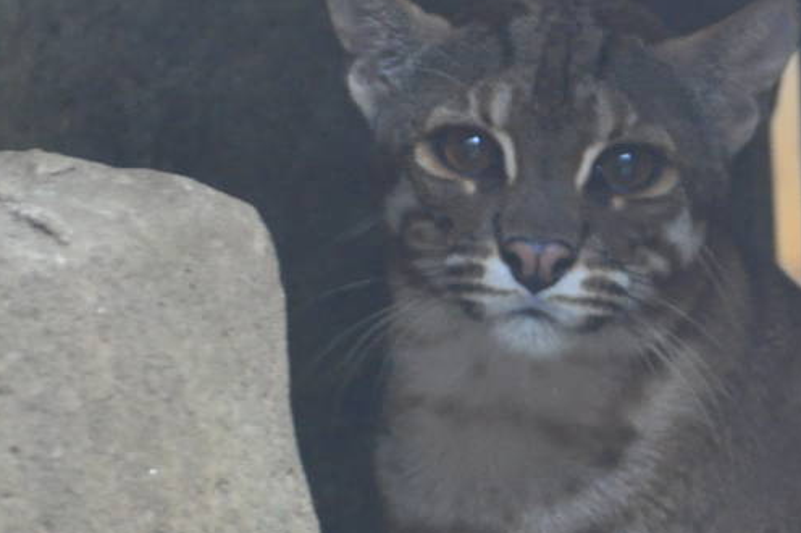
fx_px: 15600
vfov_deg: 2.0
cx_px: 706
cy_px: 652
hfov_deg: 2.9
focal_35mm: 702
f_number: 7.1
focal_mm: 145
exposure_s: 1/20
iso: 1000
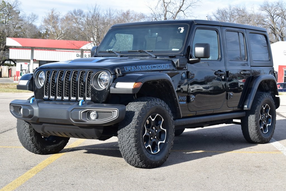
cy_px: 96
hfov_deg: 28.1
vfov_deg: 18.9
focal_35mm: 72
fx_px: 572
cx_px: 143
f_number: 10
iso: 400
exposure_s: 1/250
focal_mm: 48
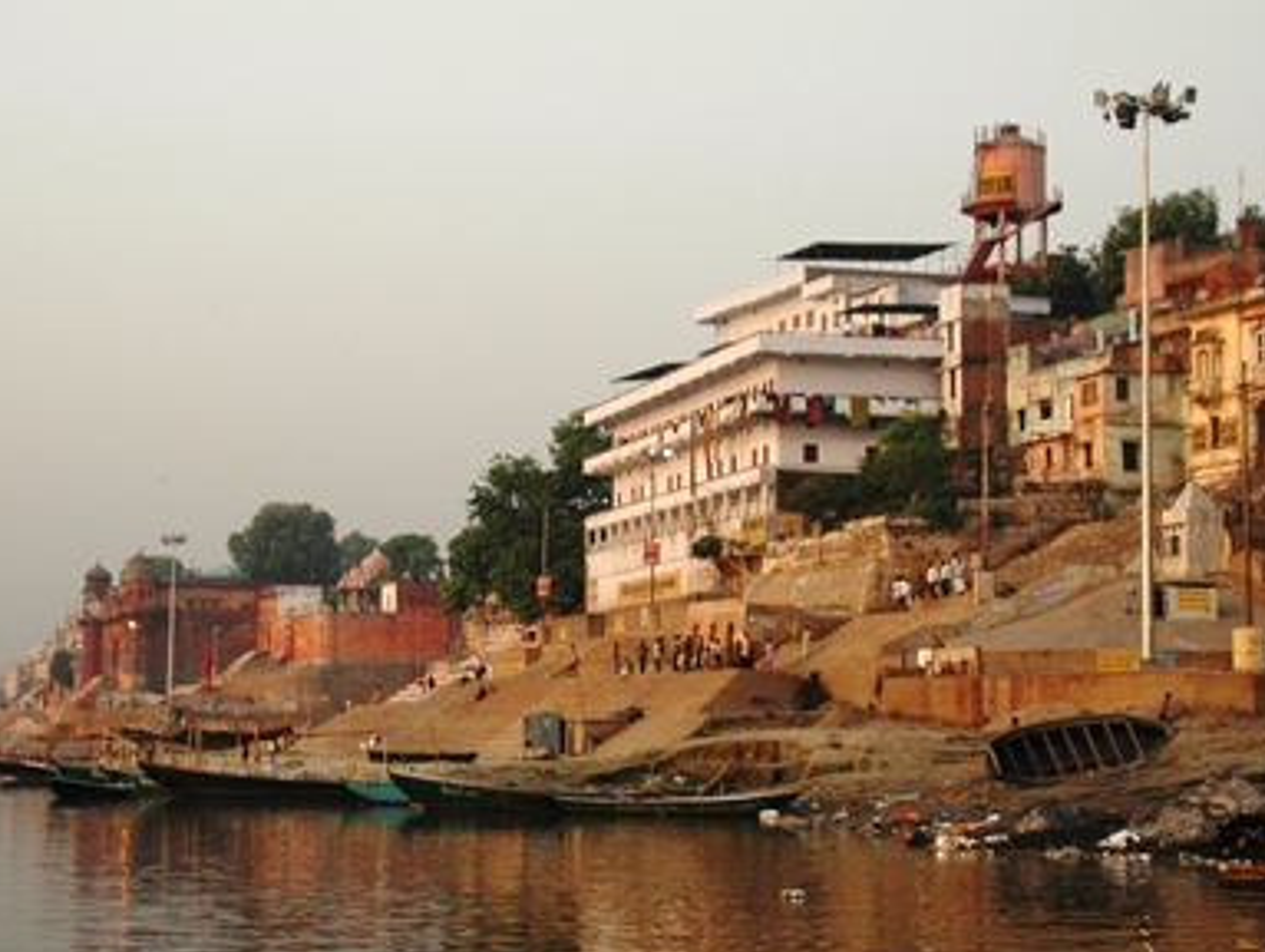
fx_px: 2817
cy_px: 426
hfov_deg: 25.2
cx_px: 439
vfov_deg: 19.2
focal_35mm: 77
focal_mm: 32
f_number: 4.2
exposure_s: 1/400
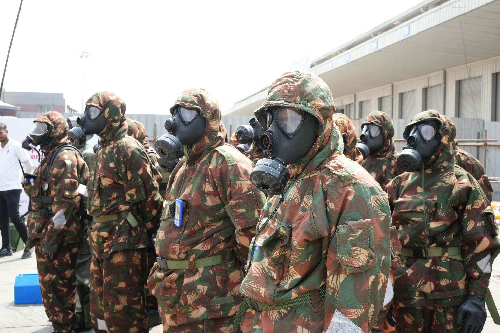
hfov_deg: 49.1
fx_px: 547
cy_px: 158
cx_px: 252
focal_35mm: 39
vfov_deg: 33.9
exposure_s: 1/250
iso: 640
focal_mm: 37.4
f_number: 9
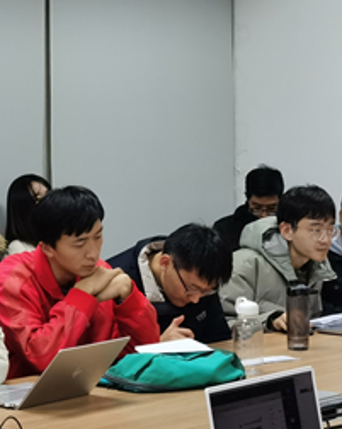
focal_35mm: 121
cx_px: -78
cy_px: 196
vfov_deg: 15.9
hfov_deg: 12.4
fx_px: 1534
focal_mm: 5.56
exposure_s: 1/50
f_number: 1.6
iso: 200
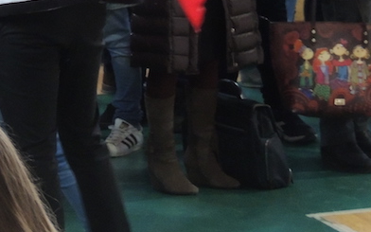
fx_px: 4338
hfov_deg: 4.9
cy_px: -128
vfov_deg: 3.1
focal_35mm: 429
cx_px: 0
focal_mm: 27.6
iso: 800
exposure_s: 1/30
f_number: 4.4
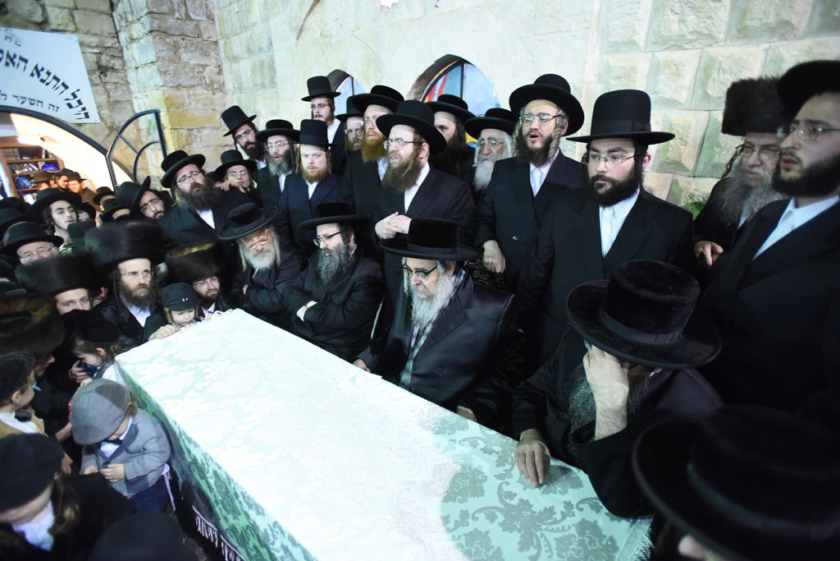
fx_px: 397
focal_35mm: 17
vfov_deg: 70.5
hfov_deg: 93.3
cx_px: 420
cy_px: 280
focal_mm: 17
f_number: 2.8
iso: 4000
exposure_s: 1/60
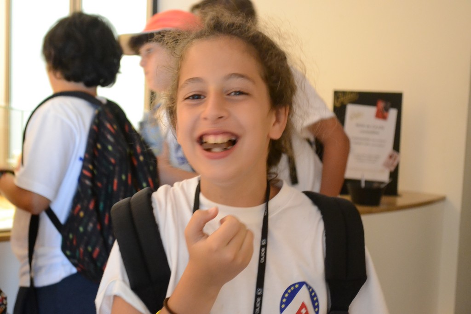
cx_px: 236
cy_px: 157
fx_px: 903
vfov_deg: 19.7
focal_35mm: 69
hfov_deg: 29.2
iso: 3200
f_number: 5.3
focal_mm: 46
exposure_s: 1/15
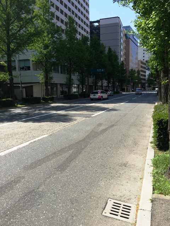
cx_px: 85
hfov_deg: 48.2
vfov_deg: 61.7
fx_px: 190
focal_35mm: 29
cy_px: 113
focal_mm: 4.15
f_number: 2.2
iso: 32
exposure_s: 1/2198
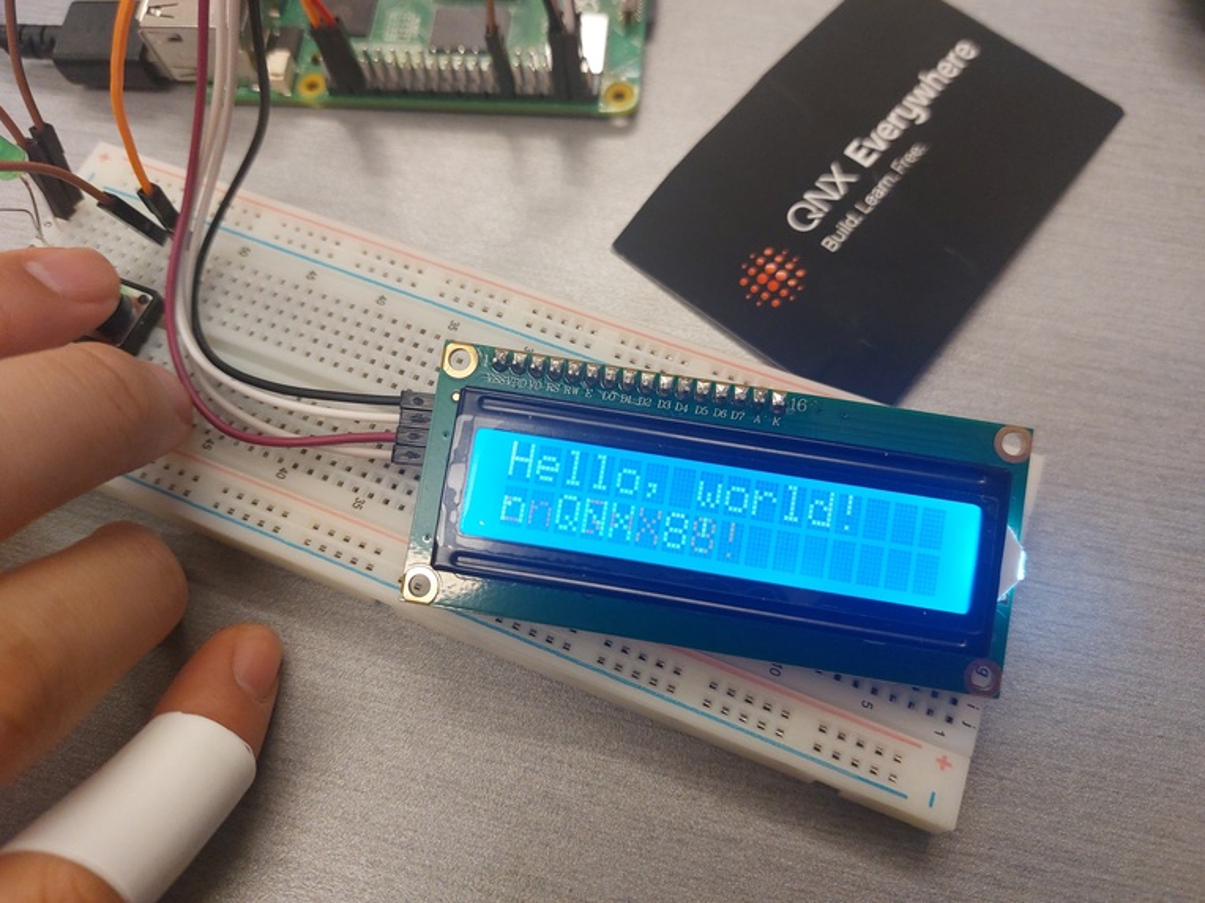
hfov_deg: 71.6
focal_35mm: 24
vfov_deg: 56.8
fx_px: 835
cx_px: 602
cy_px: 452
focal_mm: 5.23
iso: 200
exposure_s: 1/120
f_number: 1.8
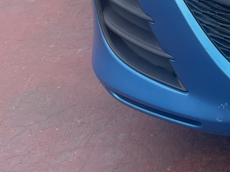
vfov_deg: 10.6
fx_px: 850
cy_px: -170
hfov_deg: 13.6
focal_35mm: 128
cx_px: 426
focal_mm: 5.1
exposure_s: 1/1353
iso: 32
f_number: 1.6
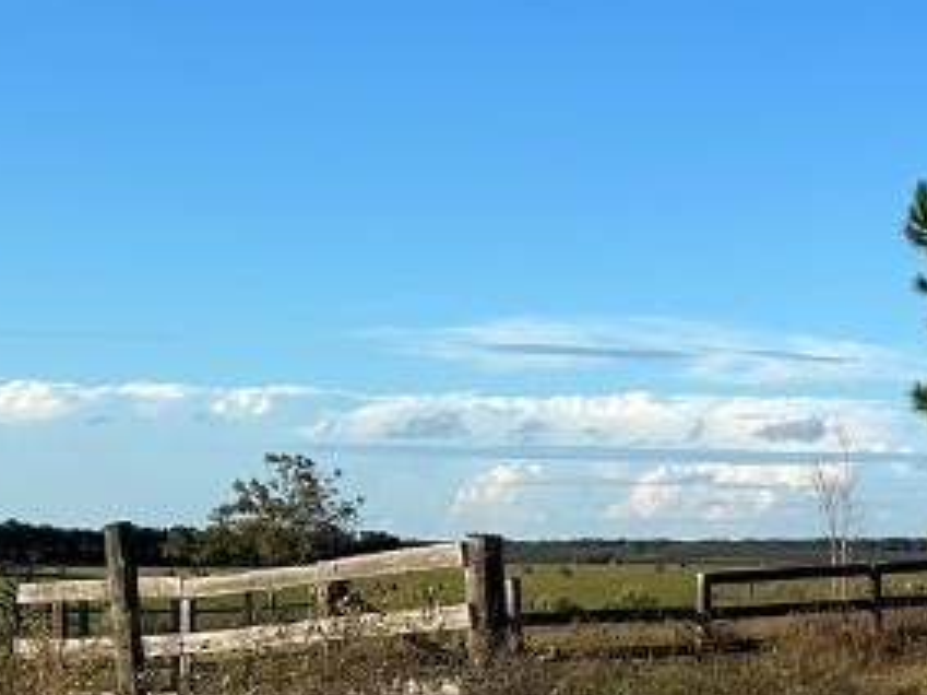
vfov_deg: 15.6
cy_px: 557
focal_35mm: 94
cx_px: 1415
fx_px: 2516
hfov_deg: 18.4
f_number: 1.5
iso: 50
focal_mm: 5.7
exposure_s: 1/2994
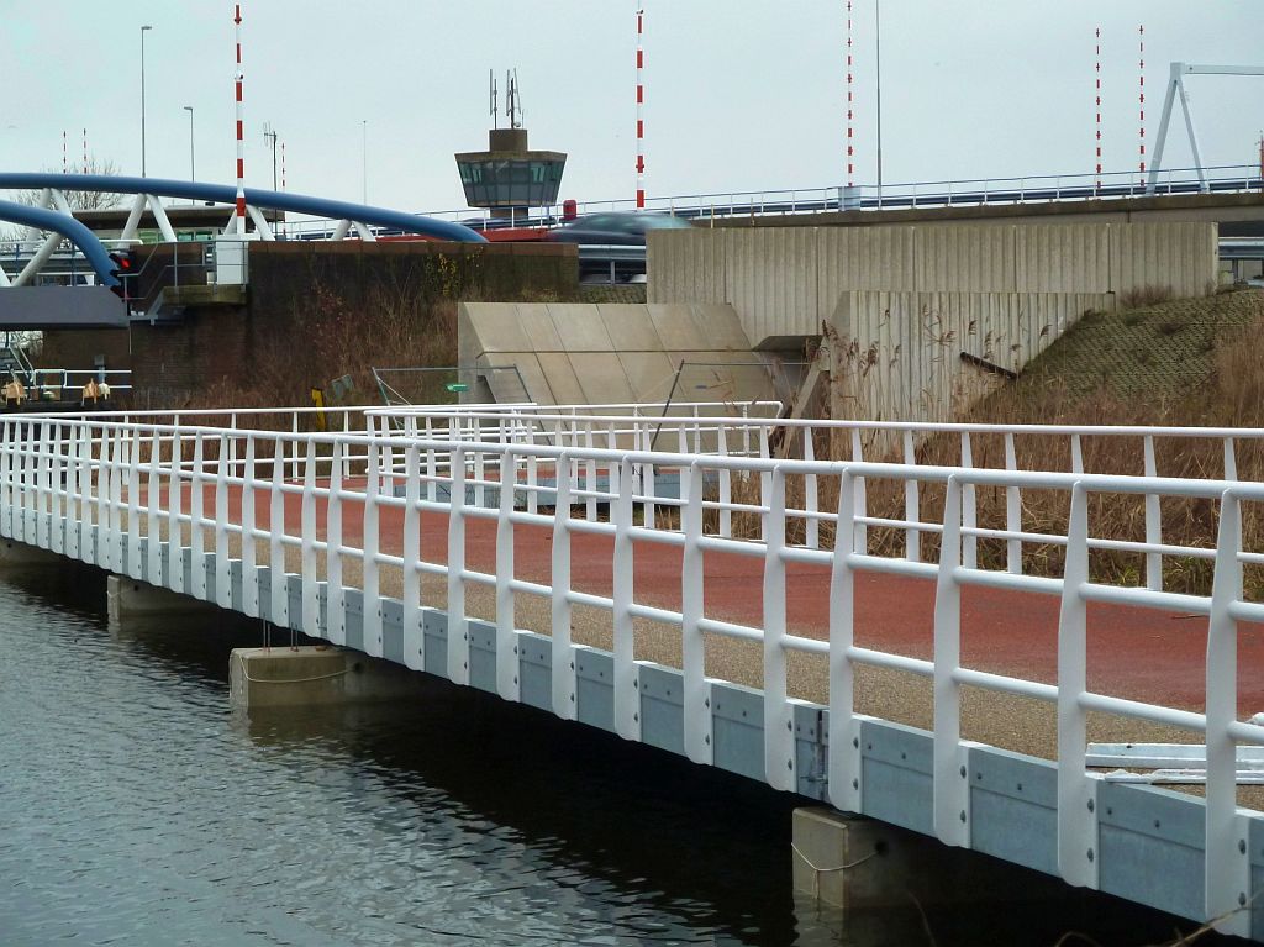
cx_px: 632
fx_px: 4051
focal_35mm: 111
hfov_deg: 17.7
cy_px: 474
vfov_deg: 13.3
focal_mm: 18.2
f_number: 4.4
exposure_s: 1/40
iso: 125
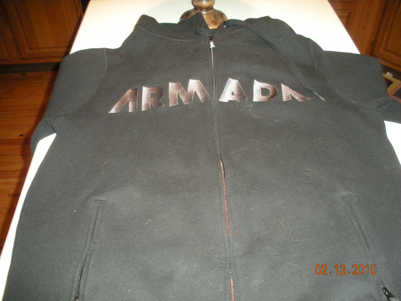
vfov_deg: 40.7
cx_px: 200
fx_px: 405
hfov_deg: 52.6
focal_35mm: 35
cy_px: 150
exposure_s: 1/60
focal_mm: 6.3
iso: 400
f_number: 3.5
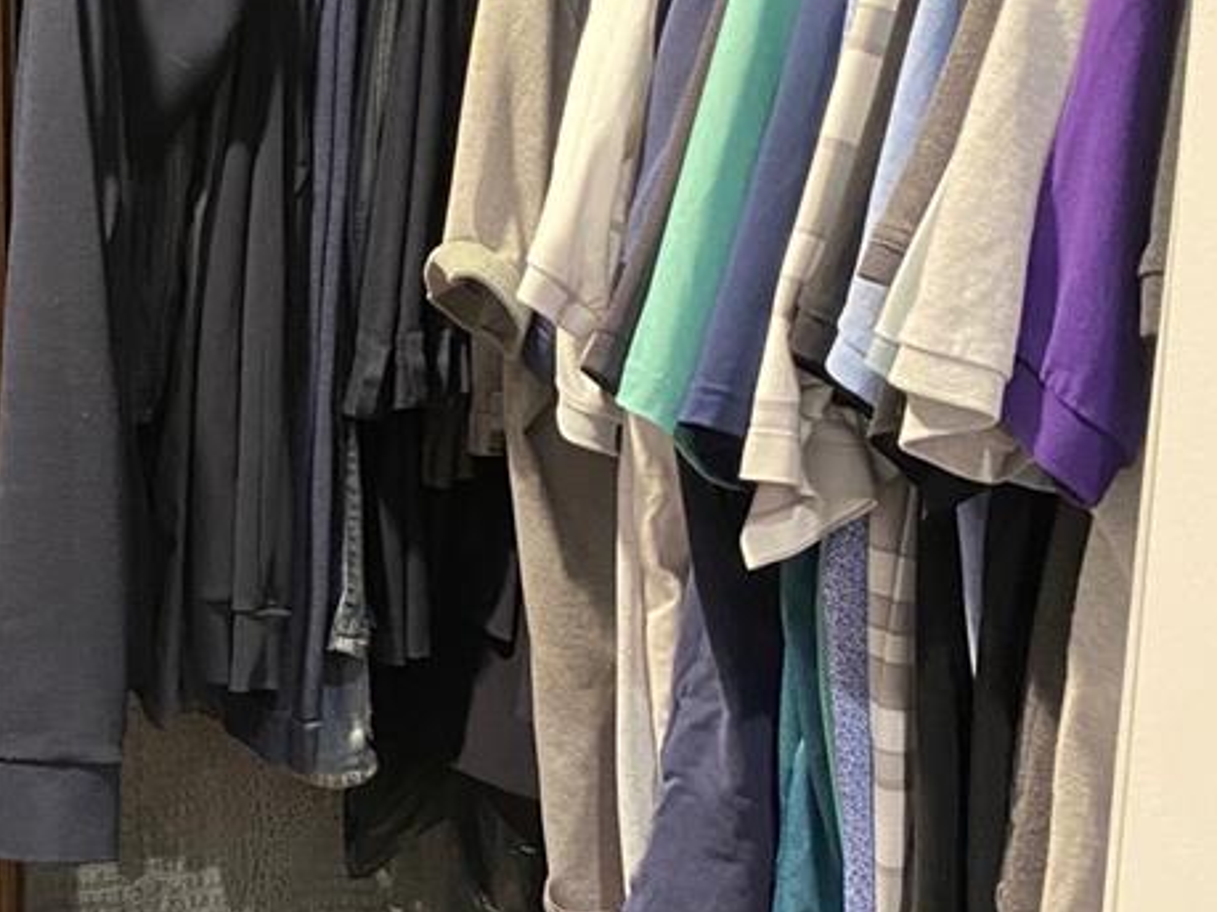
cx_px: 127
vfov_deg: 21.4
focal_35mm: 68
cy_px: 668
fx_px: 2390
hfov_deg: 27.6
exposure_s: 1/40
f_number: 1.8
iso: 500
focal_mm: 4.25
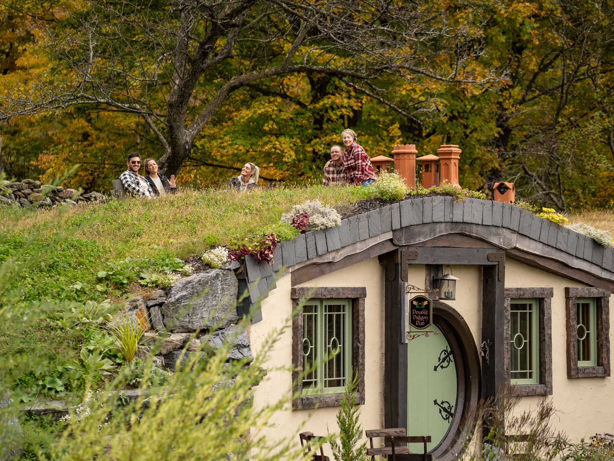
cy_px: 230
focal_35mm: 168
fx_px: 2979
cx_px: 318
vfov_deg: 8.8
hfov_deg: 11.8
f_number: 4
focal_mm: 155
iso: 100
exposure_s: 1/200
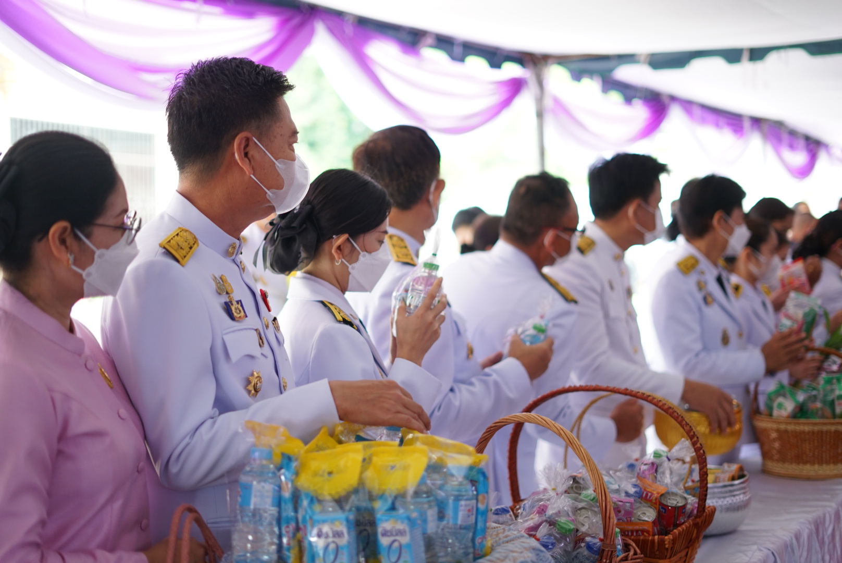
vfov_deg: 27.0
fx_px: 1170
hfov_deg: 39.6
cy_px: 282
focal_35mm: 50
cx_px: 421
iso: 400
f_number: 1.8
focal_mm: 50
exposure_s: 1/125
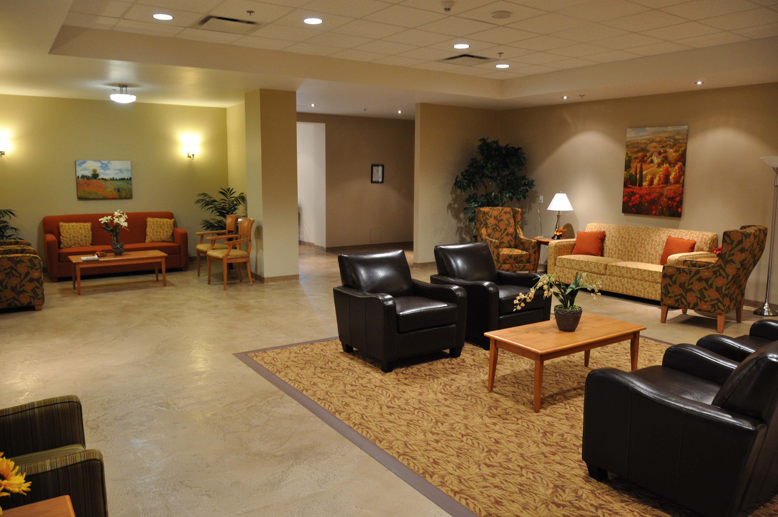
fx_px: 583
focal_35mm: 27
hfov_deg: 67.4
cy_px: 258
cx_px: 389
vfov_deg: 47.8
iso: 560
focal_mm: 18
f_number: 4
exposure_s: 1/15
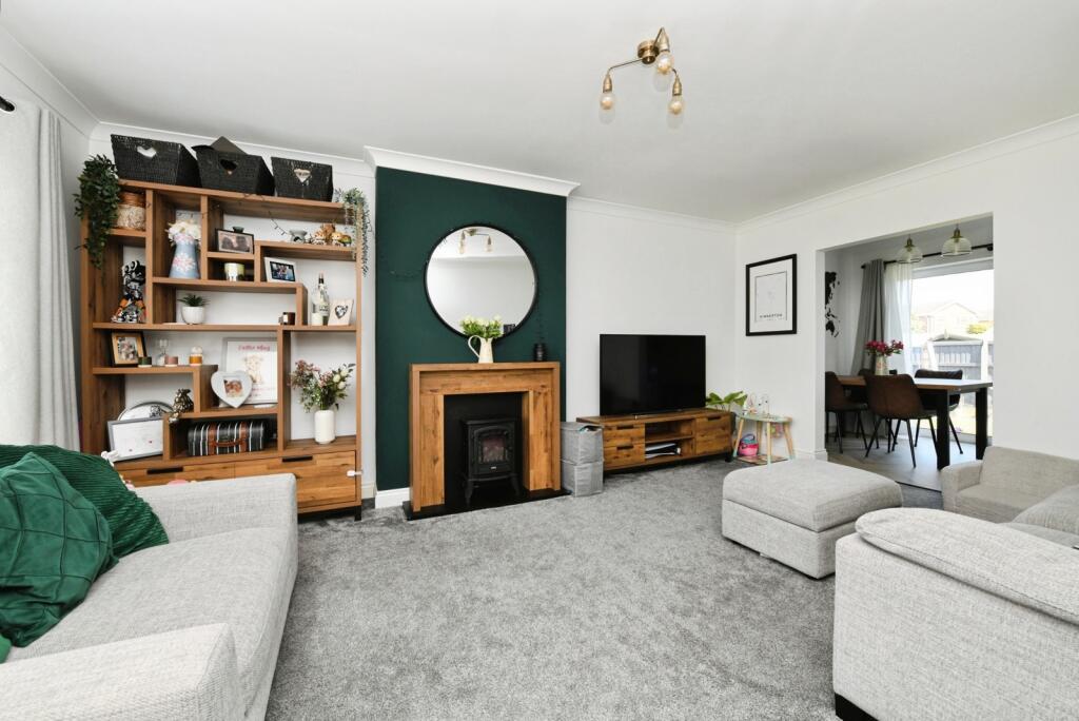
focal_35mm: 14
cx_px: 540
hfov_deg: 104.2
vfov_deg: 81.3
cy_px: 360
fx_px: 420
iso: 640
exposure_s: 1/60
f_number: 11
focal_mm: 14
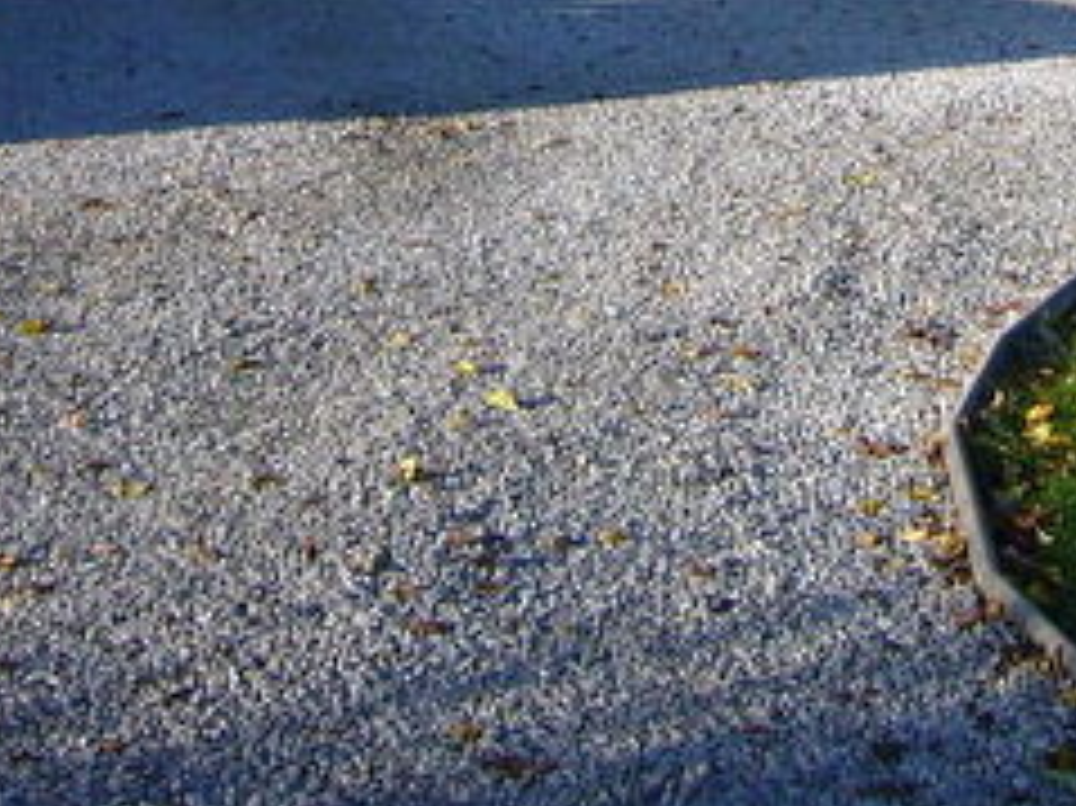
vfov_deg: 16.5
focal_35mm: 82
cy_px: -371
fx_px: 2548
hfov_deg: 23.5
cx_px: 869
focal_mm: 4.6
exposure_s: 1/250
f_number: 5.6
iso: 80
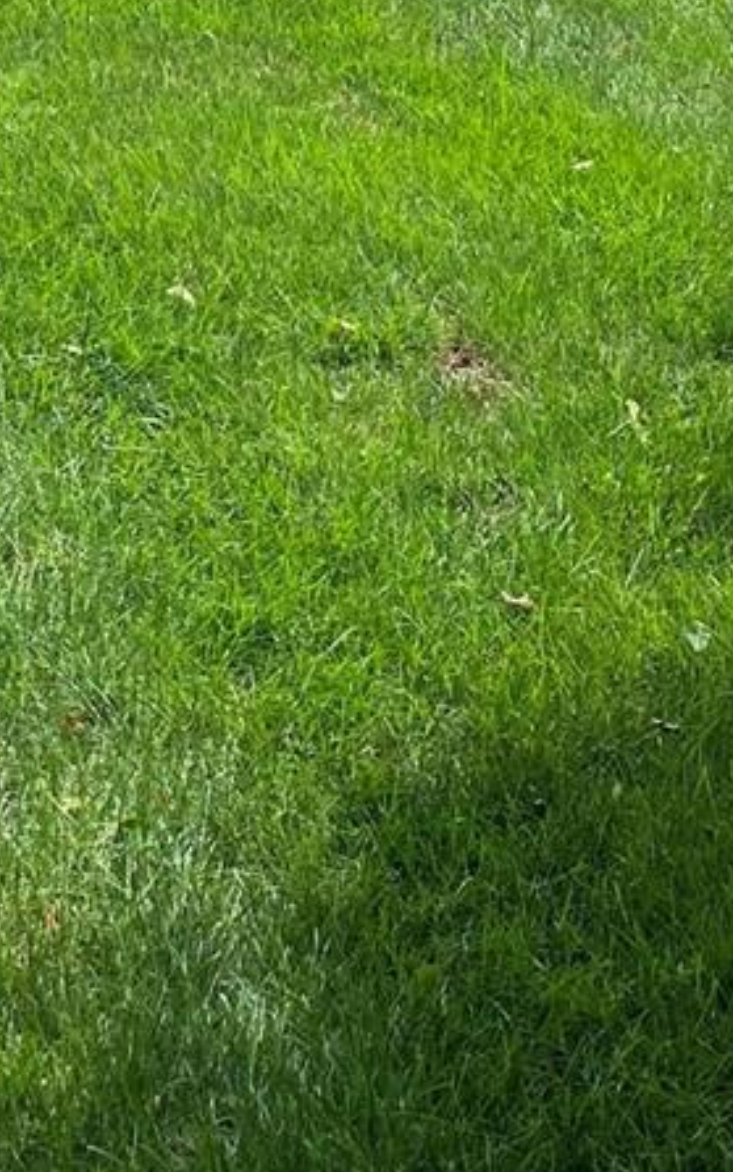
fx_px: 3034
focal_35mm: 95
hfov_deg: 13.6
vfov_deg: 19.5
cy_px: -502
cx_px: 45
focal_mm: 4.25
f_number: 1.8
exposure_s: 1/1838
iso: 32
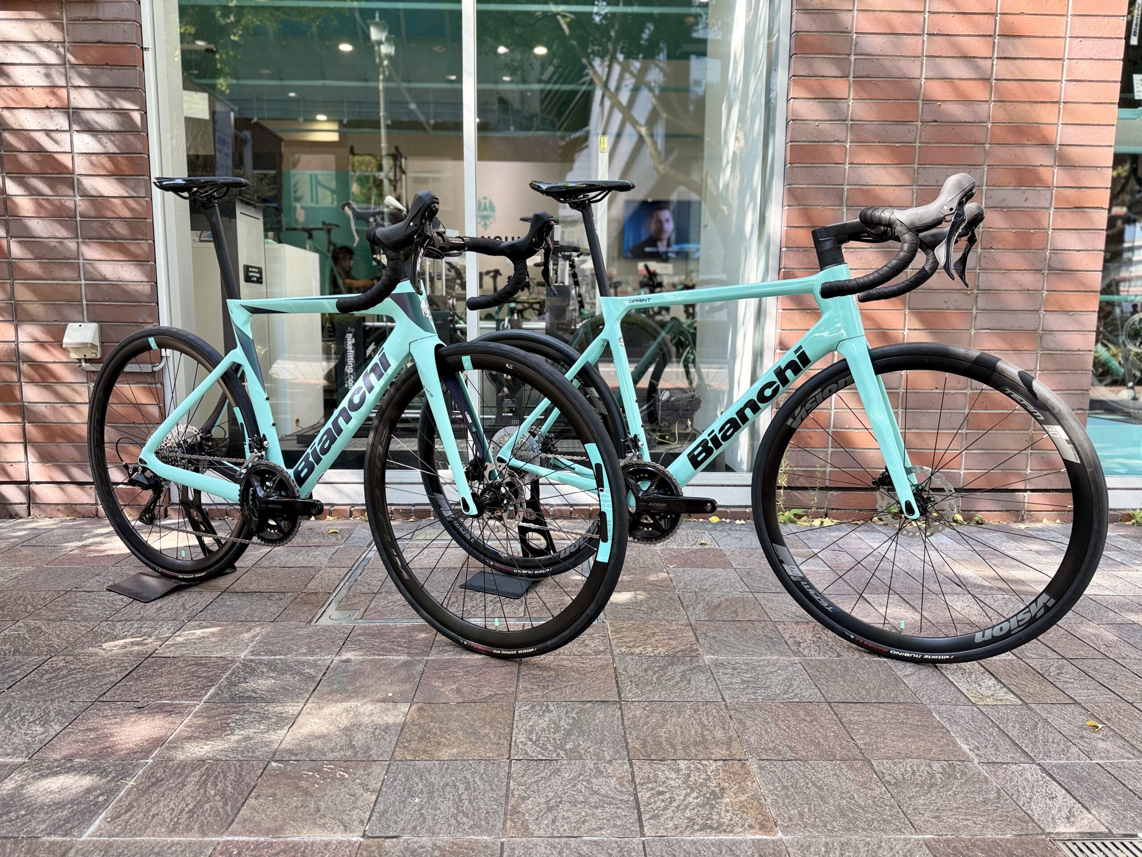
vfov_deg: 56.8
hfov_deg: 71.6
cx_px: 571
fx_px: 792
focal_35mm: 24
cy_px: 428
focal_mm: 6.76
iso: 100
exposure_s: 1/251
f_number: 1.78
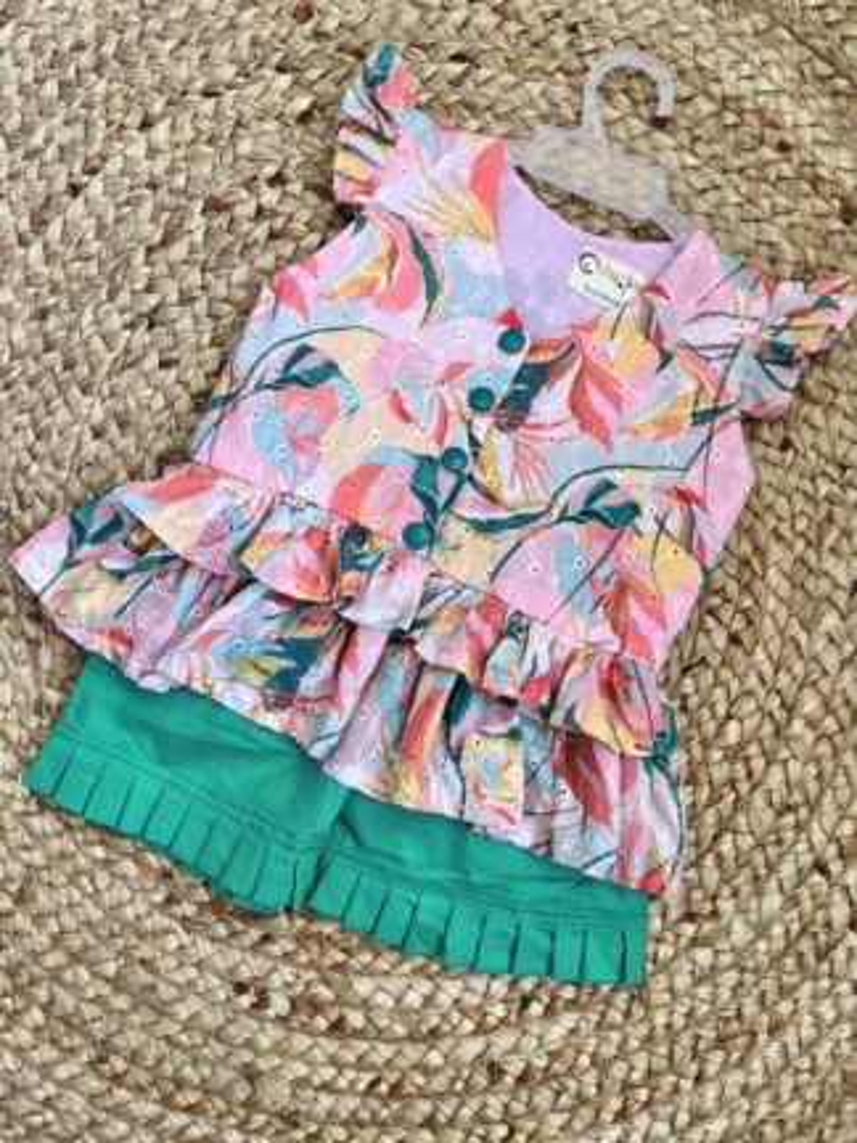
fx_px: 858
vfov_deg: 67.3
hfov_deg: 53.1
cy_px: 572
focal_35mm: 26
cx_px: 428
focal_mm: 5.1
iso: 125
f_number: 1.6
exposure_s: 1/121
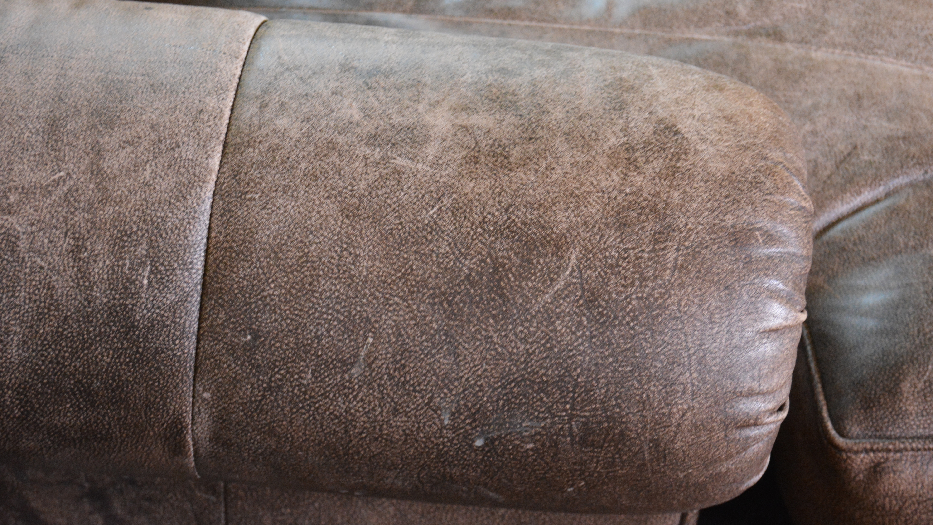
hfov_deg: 23.8
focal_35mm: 90
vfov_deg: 13.5
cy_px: 253
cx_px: 471
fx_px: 2215
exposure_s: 1/30
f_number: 5.6
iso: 2800
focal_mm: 55
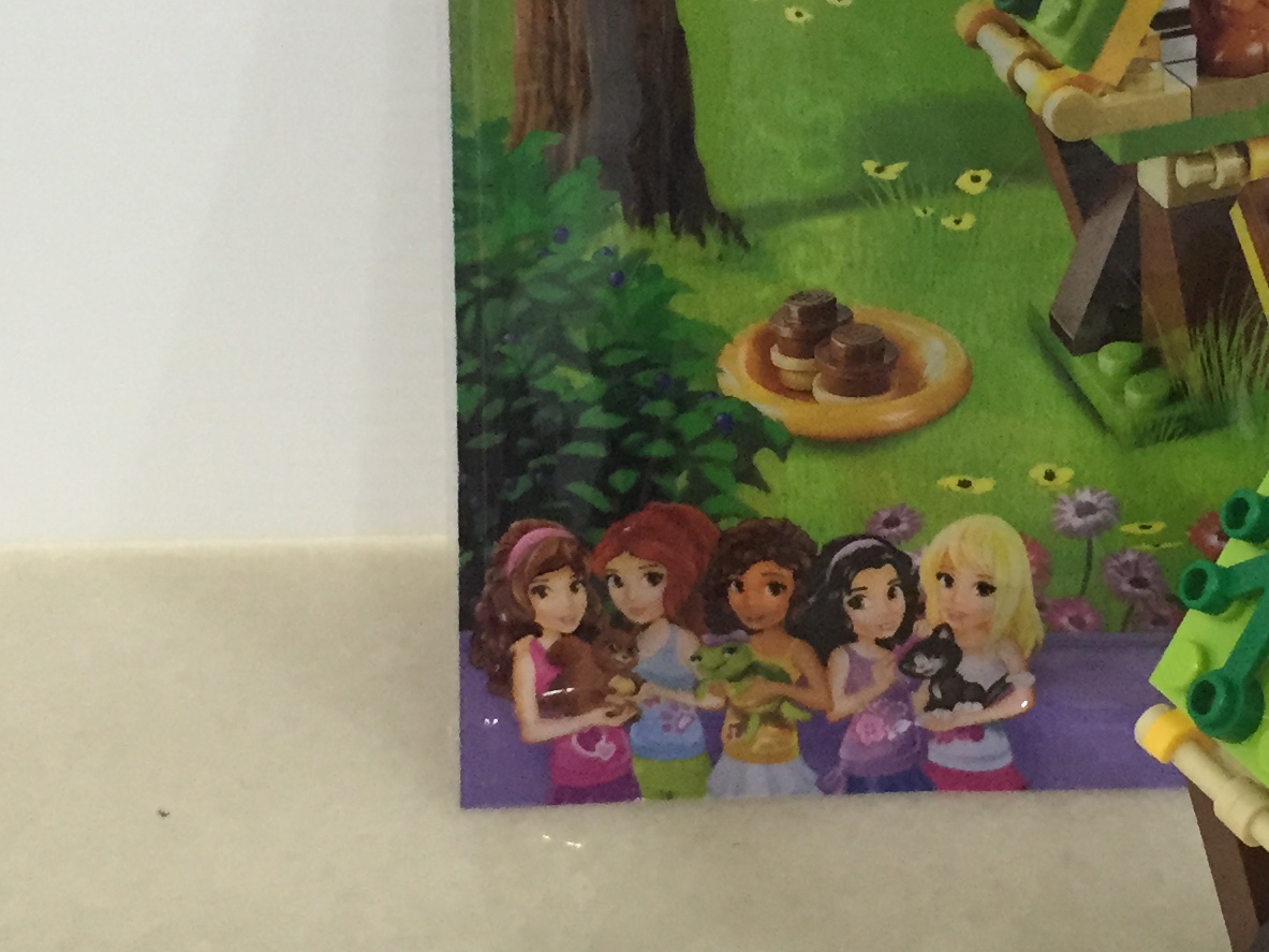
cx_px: 901
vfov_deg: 18.4
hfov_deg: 24.2
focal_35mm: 80
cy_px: 283
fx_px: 2932
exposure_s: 1/30
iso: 200
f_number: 2.2
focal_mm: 4.15
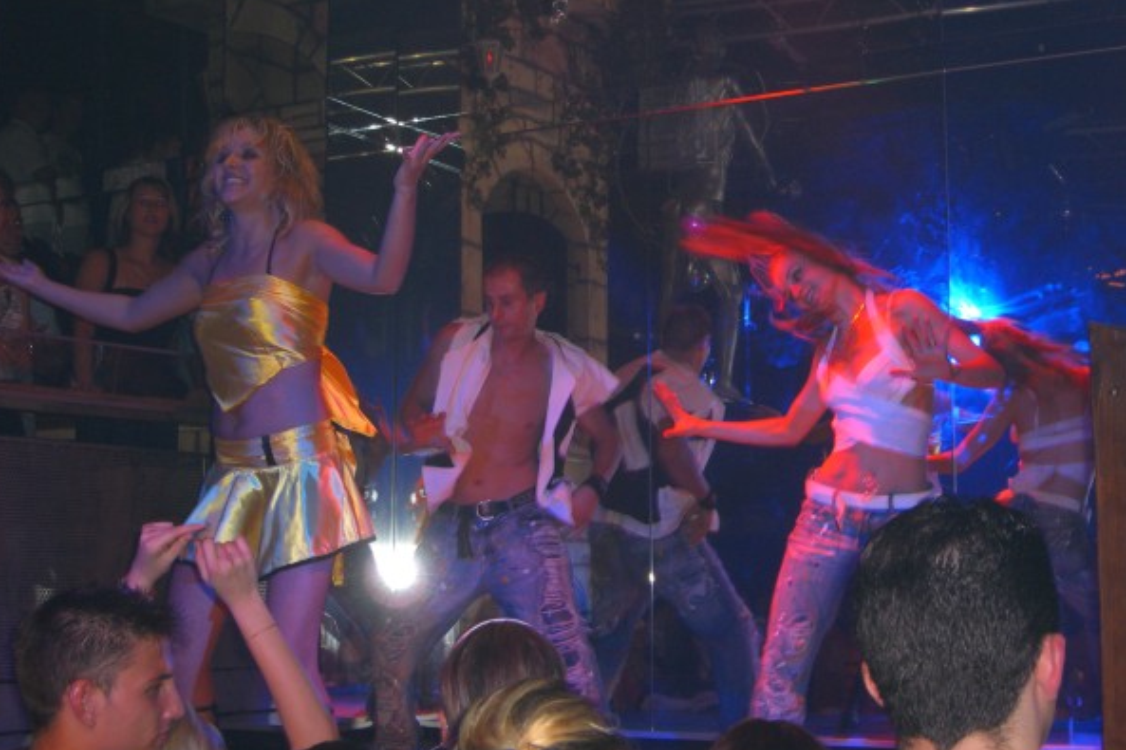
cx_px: 560
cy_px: 378
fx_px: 1876
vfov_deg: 22.6
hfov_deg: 33.4
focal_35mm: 60
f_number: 3.6
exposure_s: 1/60
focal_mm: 11.8
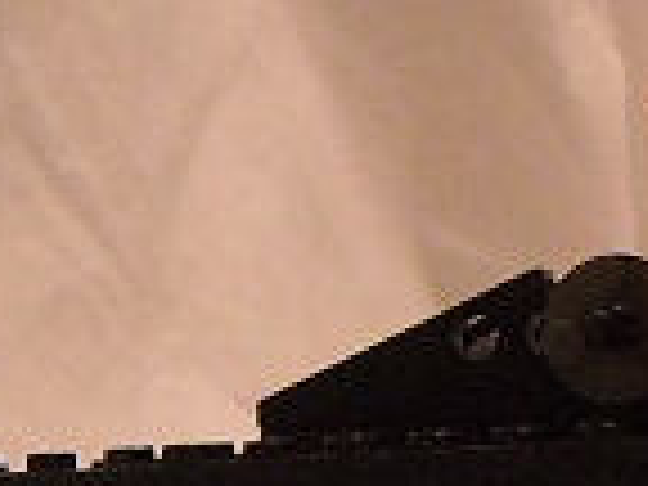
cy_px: 482
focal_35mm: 194
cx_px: 871
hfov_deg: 10.0
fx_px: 3632
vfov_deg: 7.6
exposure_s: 1/14
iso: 400
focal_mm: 5.7
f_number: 2.8
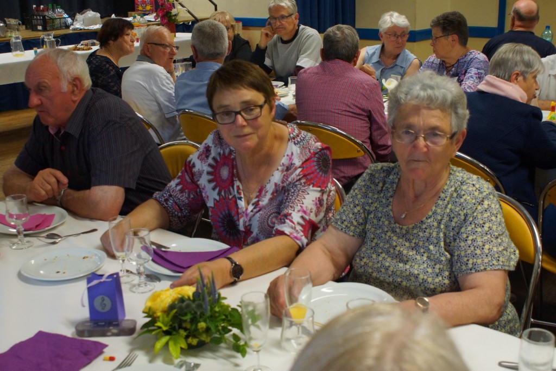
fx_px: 695
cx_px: 278
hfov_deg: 43.6
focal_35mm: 45
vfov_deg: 29.8
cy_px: 186
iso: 1600
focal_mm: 30
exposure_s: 1/50
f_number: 5
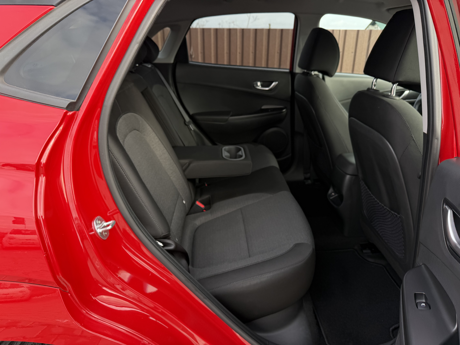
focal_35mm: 24
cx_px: 230
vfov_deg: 56.8
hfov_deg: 71.6
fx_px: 319
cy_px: 172
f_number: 1.78
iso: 80
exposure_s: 1/322
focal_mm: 6.76
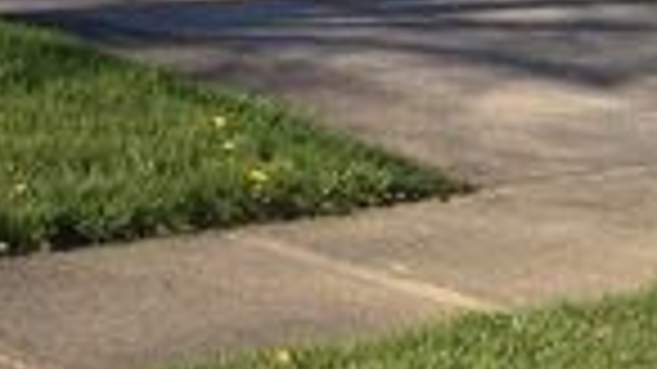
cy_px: -250
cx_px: -144
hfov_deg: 15.7
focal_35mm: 131
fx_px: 2281
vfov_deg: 8.9
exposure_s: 1/789
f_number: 2.4
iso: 50
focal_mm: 4.28
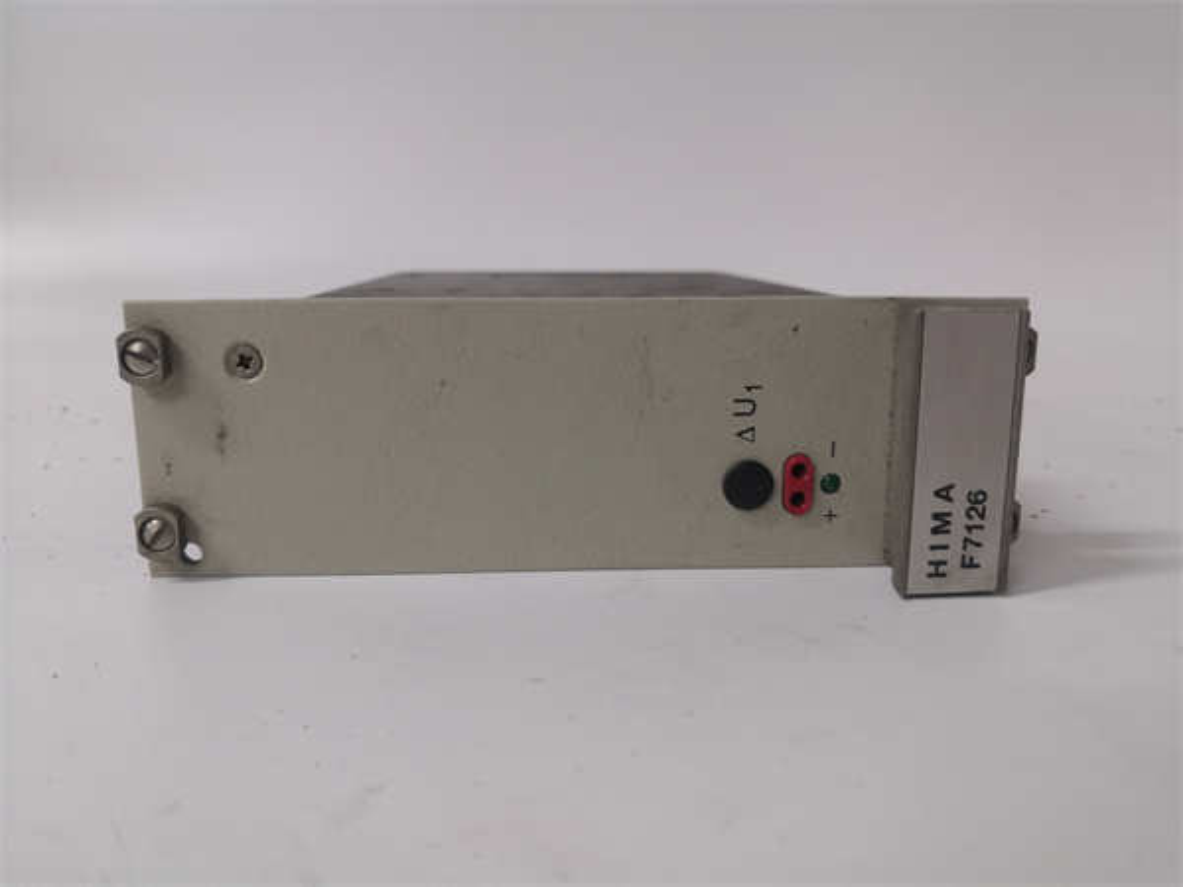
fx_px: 923
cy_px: 444
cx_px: 592
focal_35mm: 27
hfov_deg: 65.3
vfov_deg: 51.4
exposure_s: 1/50
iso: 250
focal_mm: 3.95
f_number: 1.8
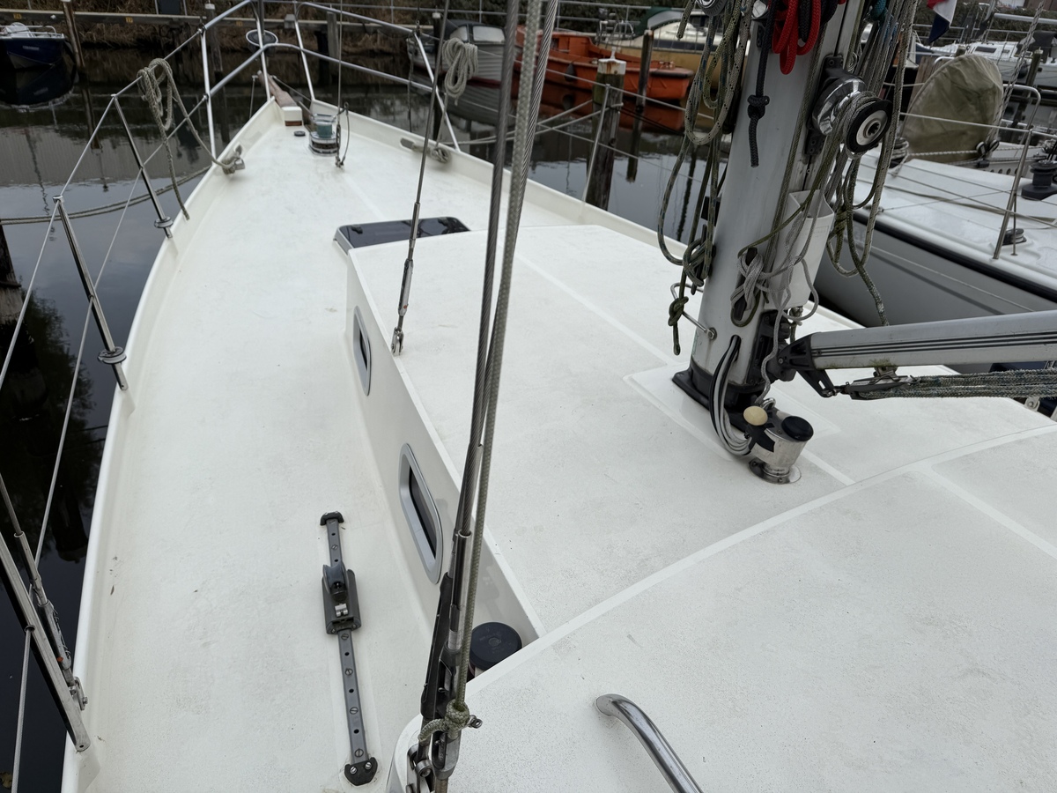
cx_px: 528
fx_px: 733
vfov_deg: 56.8
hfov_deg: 71.6
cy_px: 396
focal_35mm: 24
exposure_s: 1/1812
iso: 80
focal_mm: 6.76
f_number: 1.78
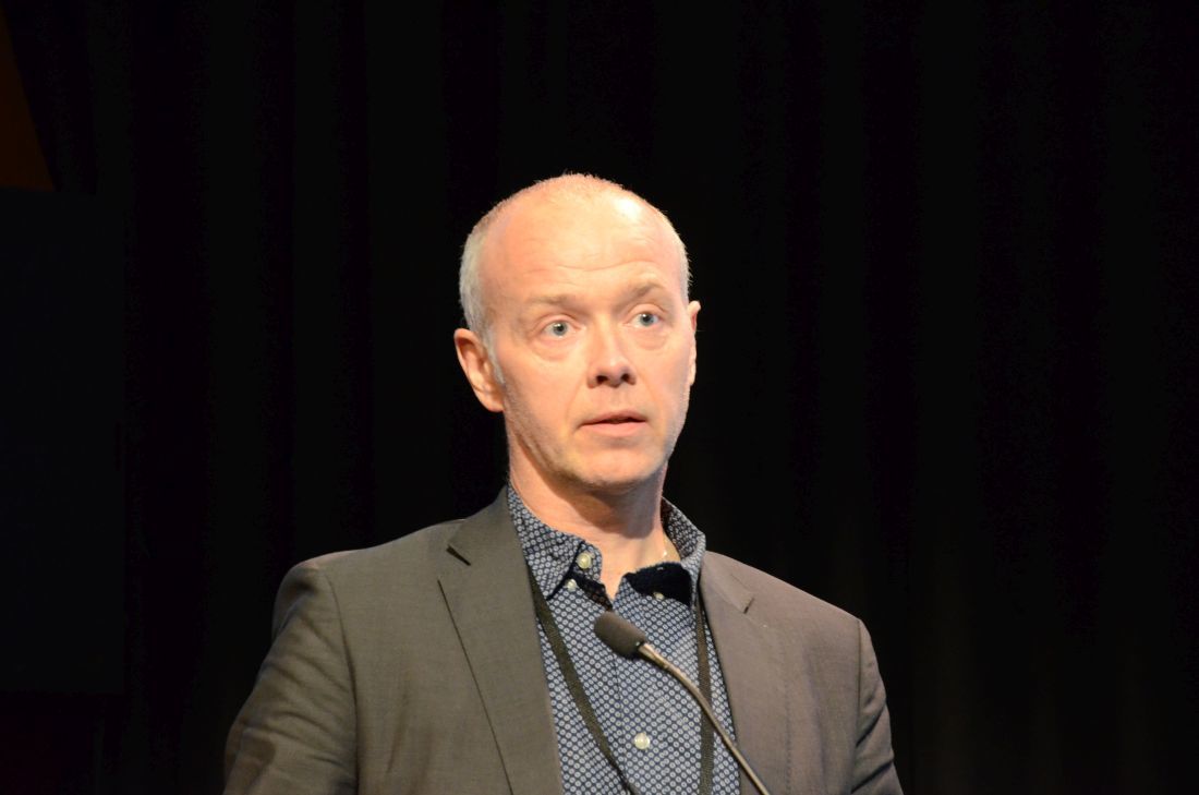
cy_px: 398
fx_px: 5236
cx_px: 600
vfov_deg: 8.7
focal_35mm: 158
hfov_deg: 13.1
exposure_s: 1/50
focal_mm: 105
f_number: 5.6
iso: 3200
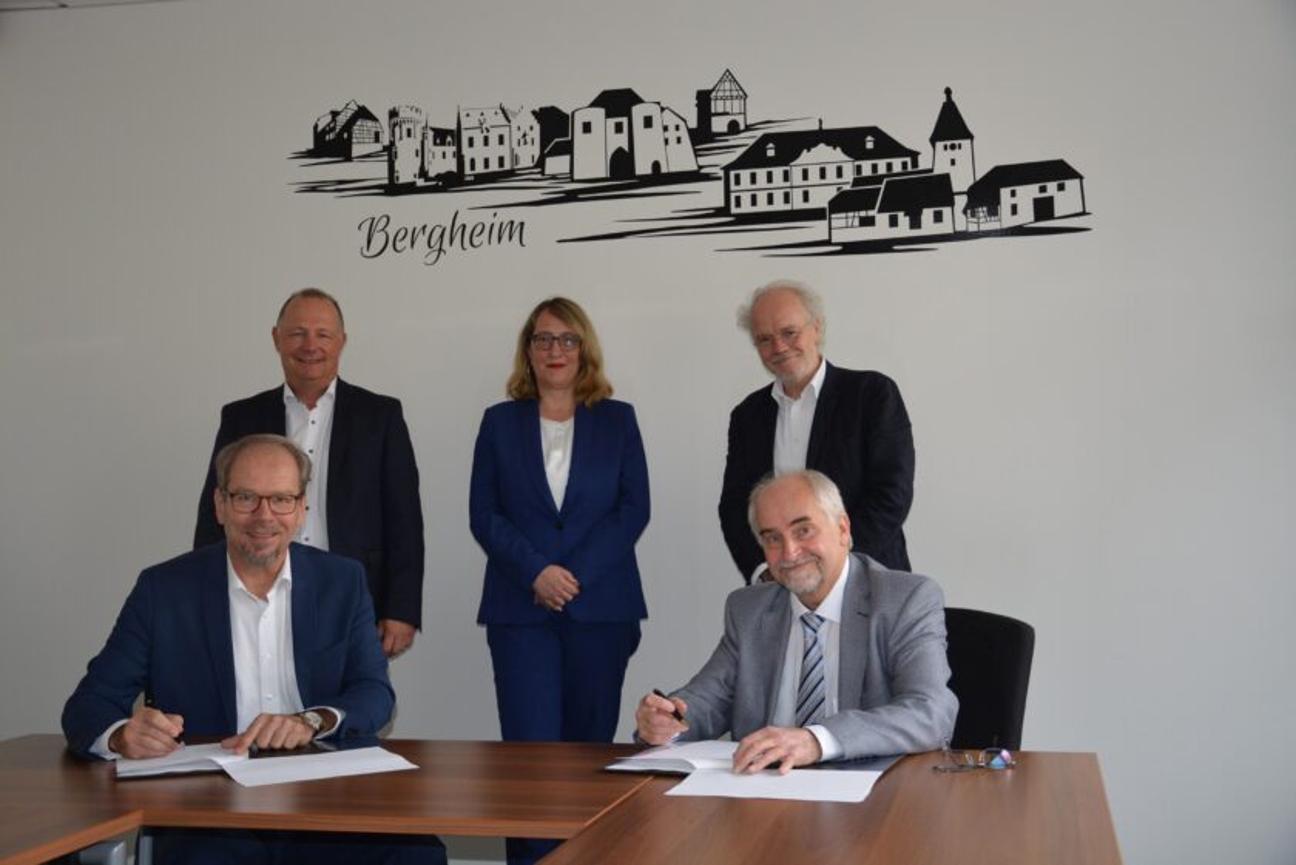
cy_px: 432
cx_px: 648
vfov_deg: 31.9
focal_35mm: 42
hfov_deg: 46.4
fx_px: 1513
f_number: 4
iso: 400
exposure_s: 1/80
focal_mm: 28
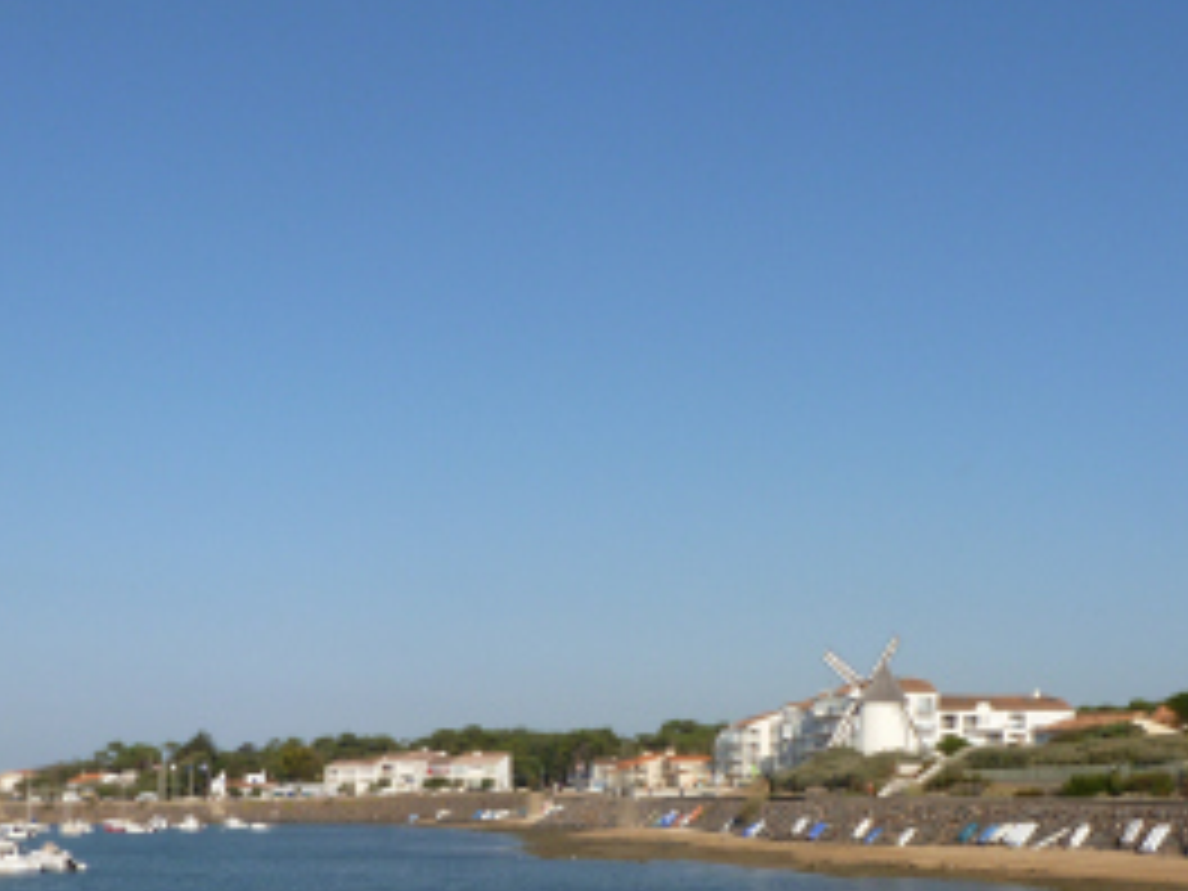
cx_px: 646
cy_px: 799
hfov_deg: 39.6
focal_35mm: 48
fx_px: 1647
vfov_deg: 29.1
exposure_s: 1/640
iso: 100
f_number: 5
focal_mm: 4.7
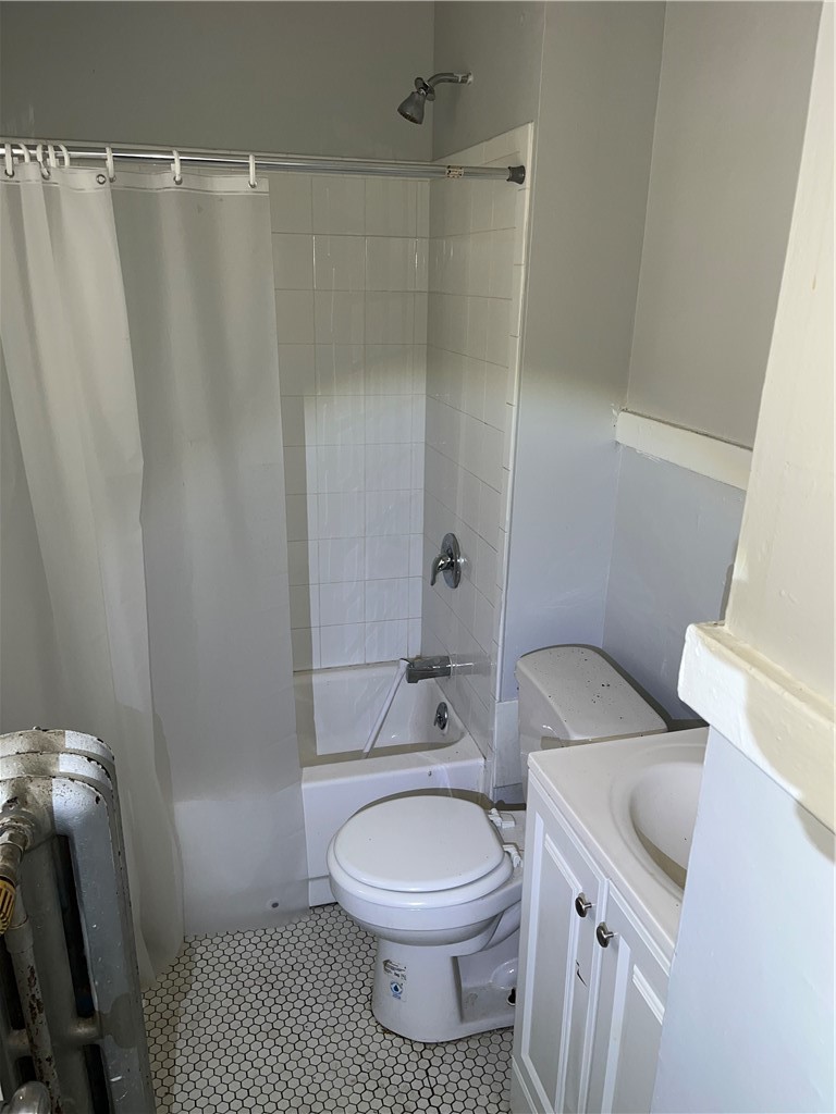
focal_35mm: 26
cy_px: 557
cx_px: 418
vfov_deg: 67.3
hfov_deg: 53.1
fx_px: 837
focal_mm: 5.1
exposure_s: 1/24
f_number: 1.6
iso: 64
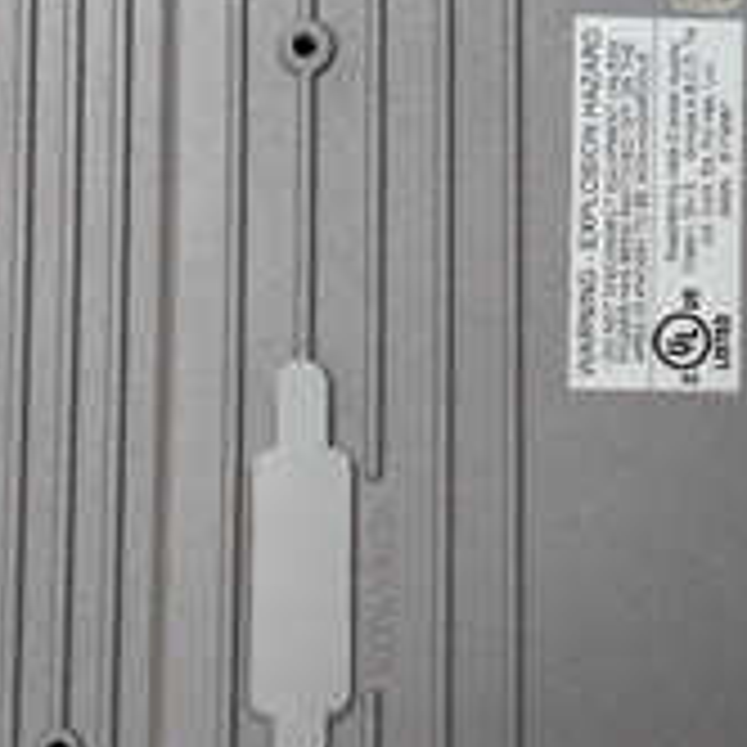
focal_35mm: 72
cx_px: 554
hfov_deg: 23.8
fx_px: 1758
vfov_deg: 23.9
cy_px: 277
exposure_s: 1/33
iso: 199
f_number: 2
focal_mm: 3.79
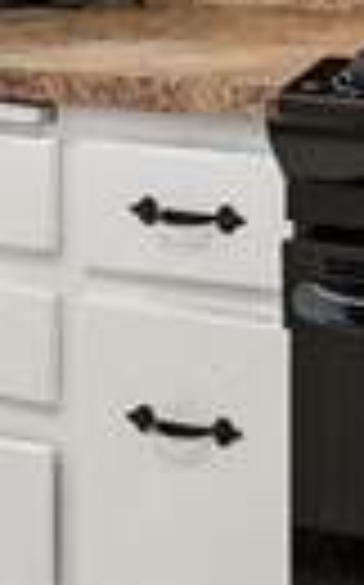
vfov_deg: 12.4
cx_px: 67
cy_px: -272
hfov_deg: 8.1
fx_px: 2561
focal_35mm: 161
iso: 400
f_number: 8
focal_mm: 16
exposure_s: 1/15
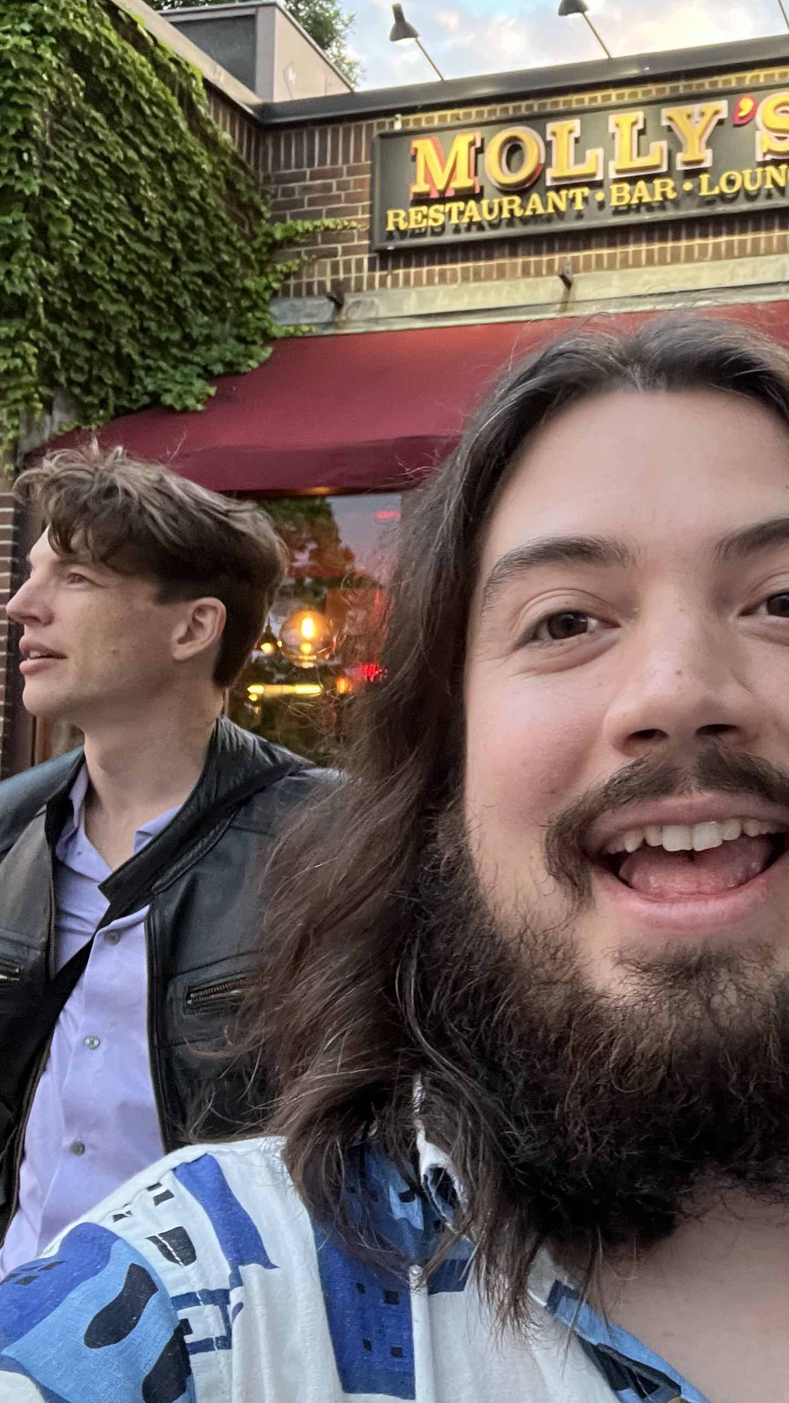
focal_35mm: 39
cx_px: 759
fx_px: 1451
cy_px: 738
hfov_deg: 28.8
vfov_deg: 51.6
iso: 400
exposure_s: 1/48
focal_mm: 2.71
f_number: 2.2
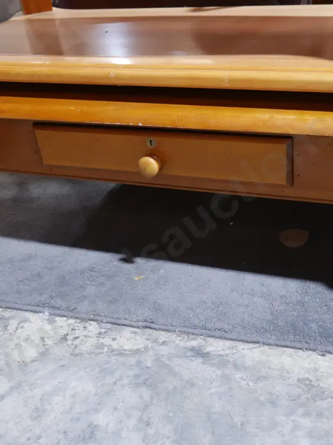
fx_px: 526
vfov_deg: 45.8
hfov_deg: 35.0
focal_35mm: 41
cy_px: 219
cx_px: 204
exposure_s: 1/60
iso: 1000
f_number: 3.6
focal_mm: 15
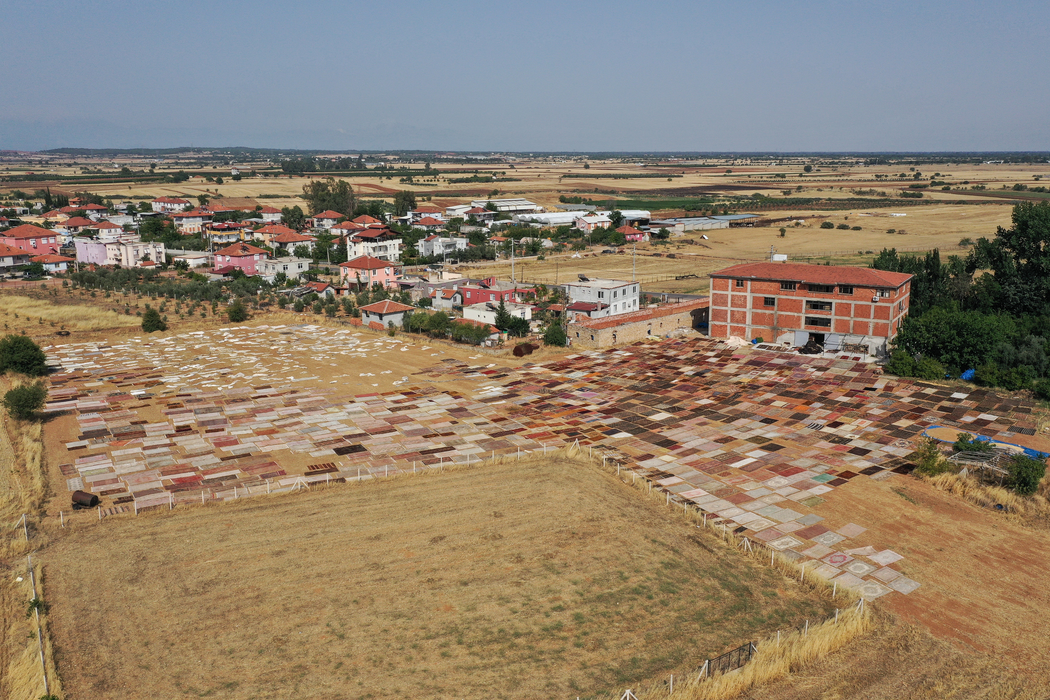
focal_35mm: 29
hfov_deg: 63.6
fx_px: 846
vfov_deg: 45.0
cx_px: 540
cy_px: 338
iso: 100
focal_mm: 10.26
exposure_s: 1/800
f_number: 6.3
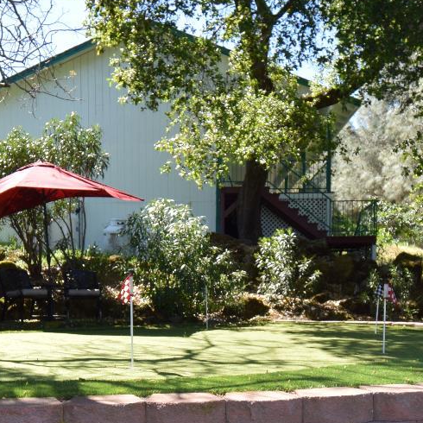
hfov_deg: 42.7
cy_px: 322
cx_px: 173
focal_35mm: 39
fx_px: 539
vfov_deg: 41.5
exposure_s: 1/125
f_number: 5.6
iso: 100
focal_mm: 10
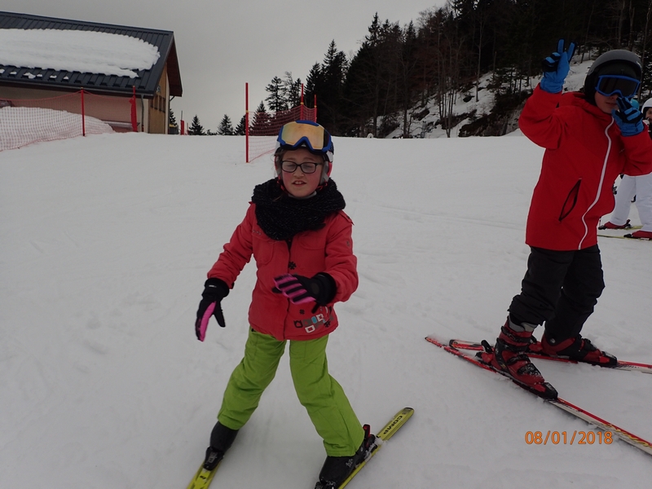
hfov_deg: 69.4
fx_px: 471
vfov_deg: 54.9
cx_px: 326
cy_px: 244
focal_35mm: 25
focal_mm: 4.5
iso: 100
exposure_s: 1/100
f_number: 2.8
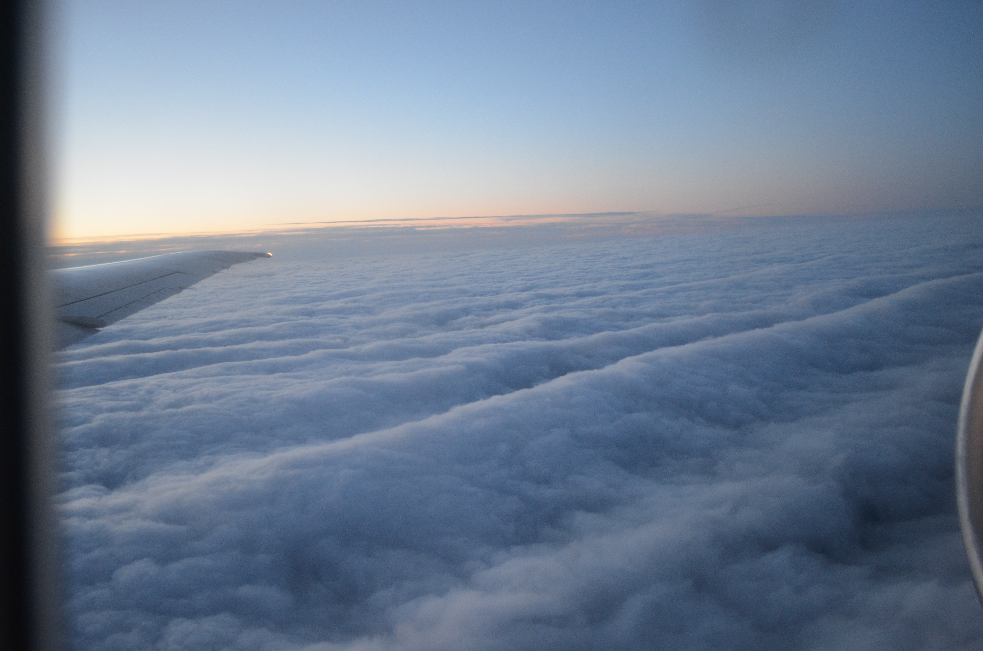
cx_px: 492
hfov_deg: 62.0
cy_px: 326
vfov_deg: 43.4
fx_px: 817
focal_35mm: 30
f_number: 3.8
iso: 1600
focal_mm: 20
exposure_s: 1/160
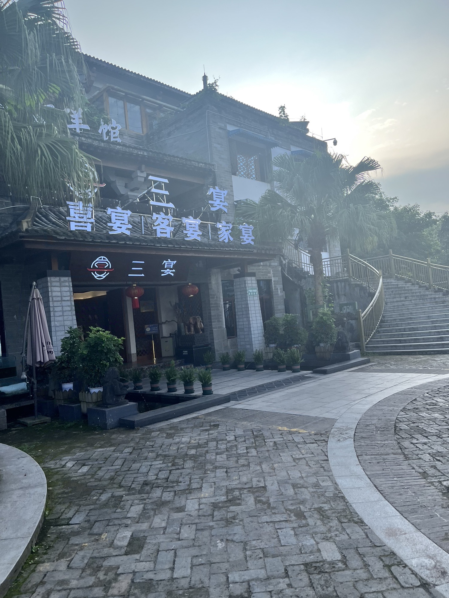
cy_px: 299
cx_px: 224
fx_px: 450
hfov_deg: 53.1
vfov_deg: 67.3
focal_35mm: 26
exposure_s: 1/2062
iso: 50
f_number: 1.6
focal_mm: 5.1
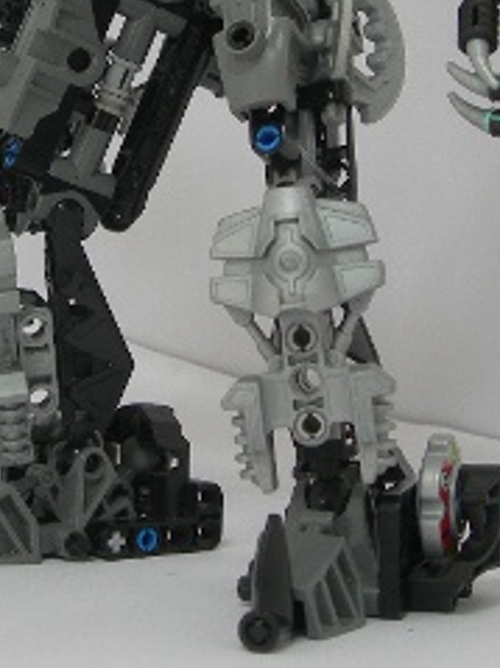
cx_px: 131
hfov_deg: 14.9
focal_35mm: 99
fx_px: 1908
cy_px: 70
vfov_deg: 19.5
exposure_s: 1/22.4
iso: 50
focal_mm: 8.5
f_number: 2.9
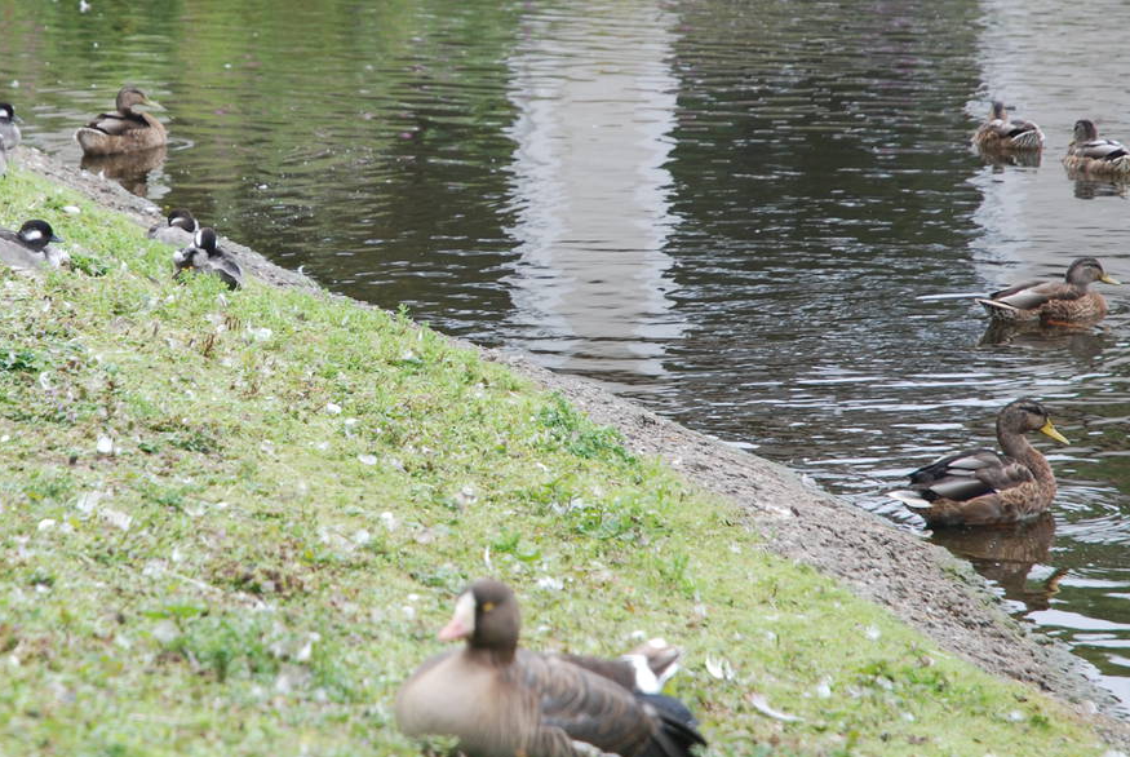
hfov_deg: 10.7
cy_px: 185
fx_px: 6035
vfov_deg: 7.2
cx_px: 324
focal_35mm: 192
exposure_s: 1/160
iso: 200
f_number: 4.5
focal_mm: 70
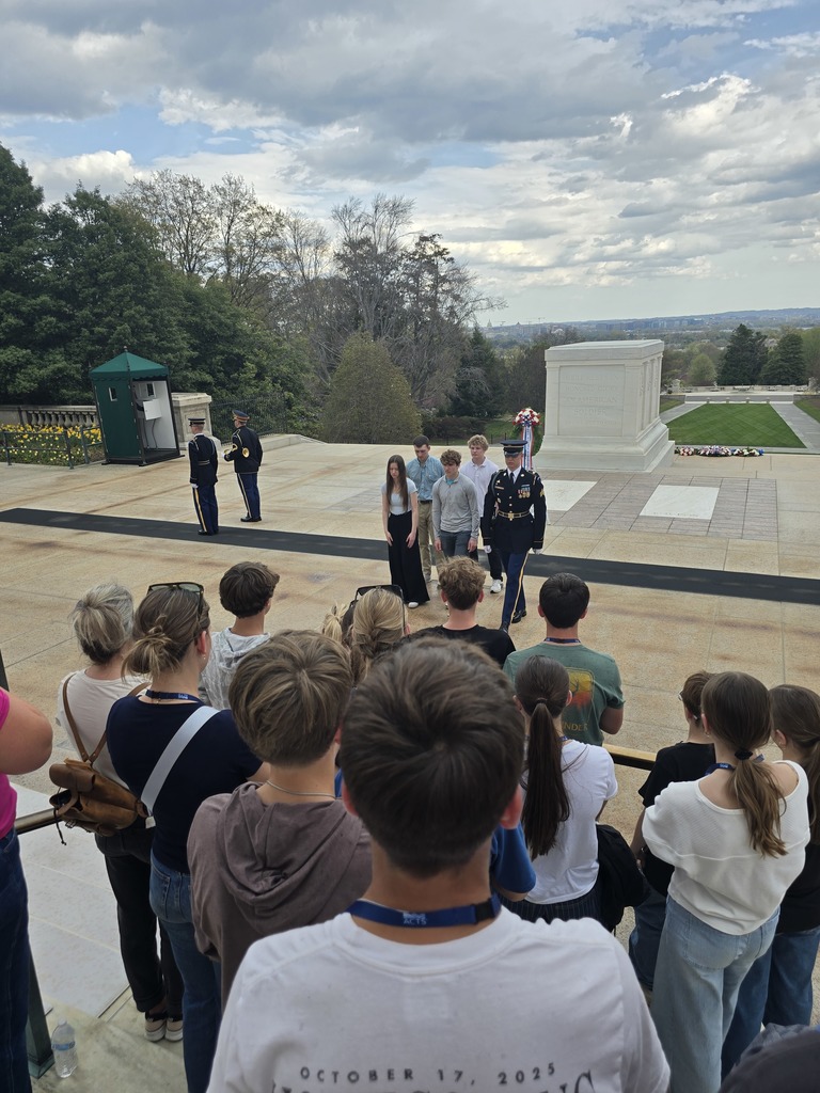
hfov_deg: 58.9
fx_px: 726
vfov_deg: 73.9
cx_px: 410
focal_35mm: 23
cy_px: 546
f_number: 1.7
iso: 12
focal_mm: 6.3
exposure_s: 1/243
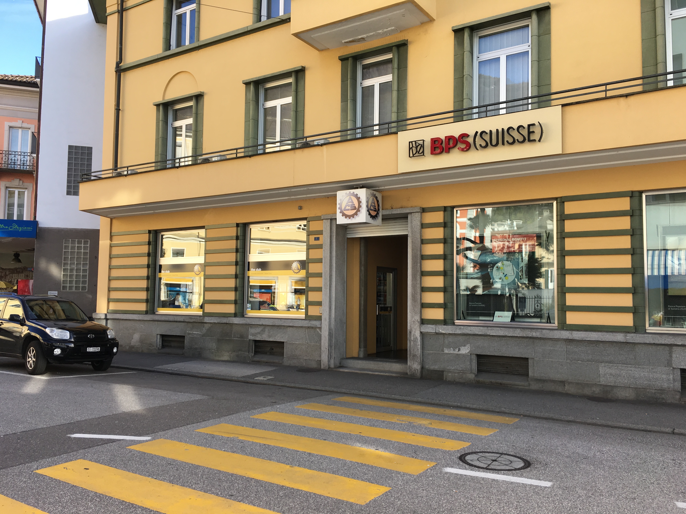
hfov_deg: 61.7
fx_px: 575
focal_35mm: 29
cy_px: 257
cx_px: 343
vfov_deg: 48.2
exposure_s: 1/250
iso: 25
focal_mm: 4.15
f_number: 2.2
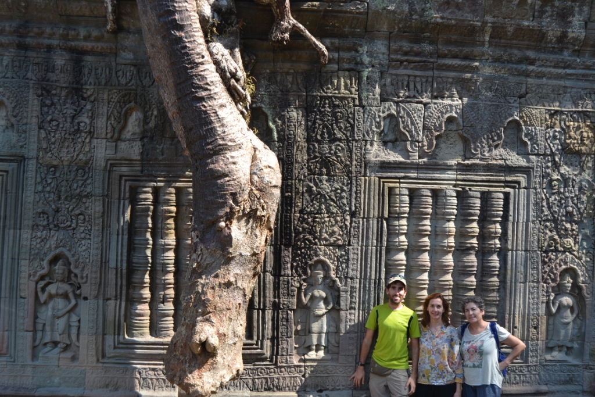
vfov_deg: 38.4
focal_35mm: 34
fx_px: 570
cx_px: 298
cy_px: 198
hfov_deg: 55.1
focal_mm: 23
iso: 125
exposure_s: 1/125
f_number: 5.6
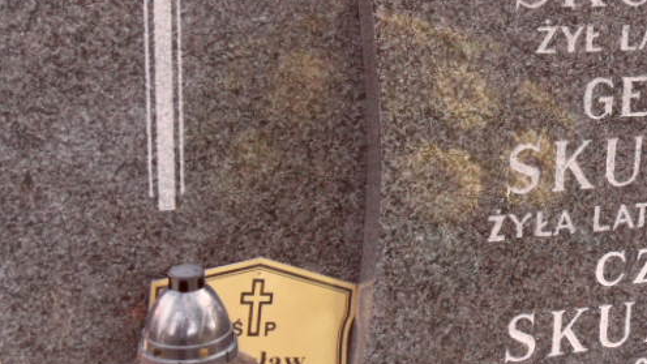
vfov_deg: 16.7
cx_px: 646
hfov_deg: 27.7
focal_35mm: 72
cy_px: 108
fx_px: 1235
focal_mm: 5.3
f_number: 3.4
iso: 200
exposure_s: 1/30
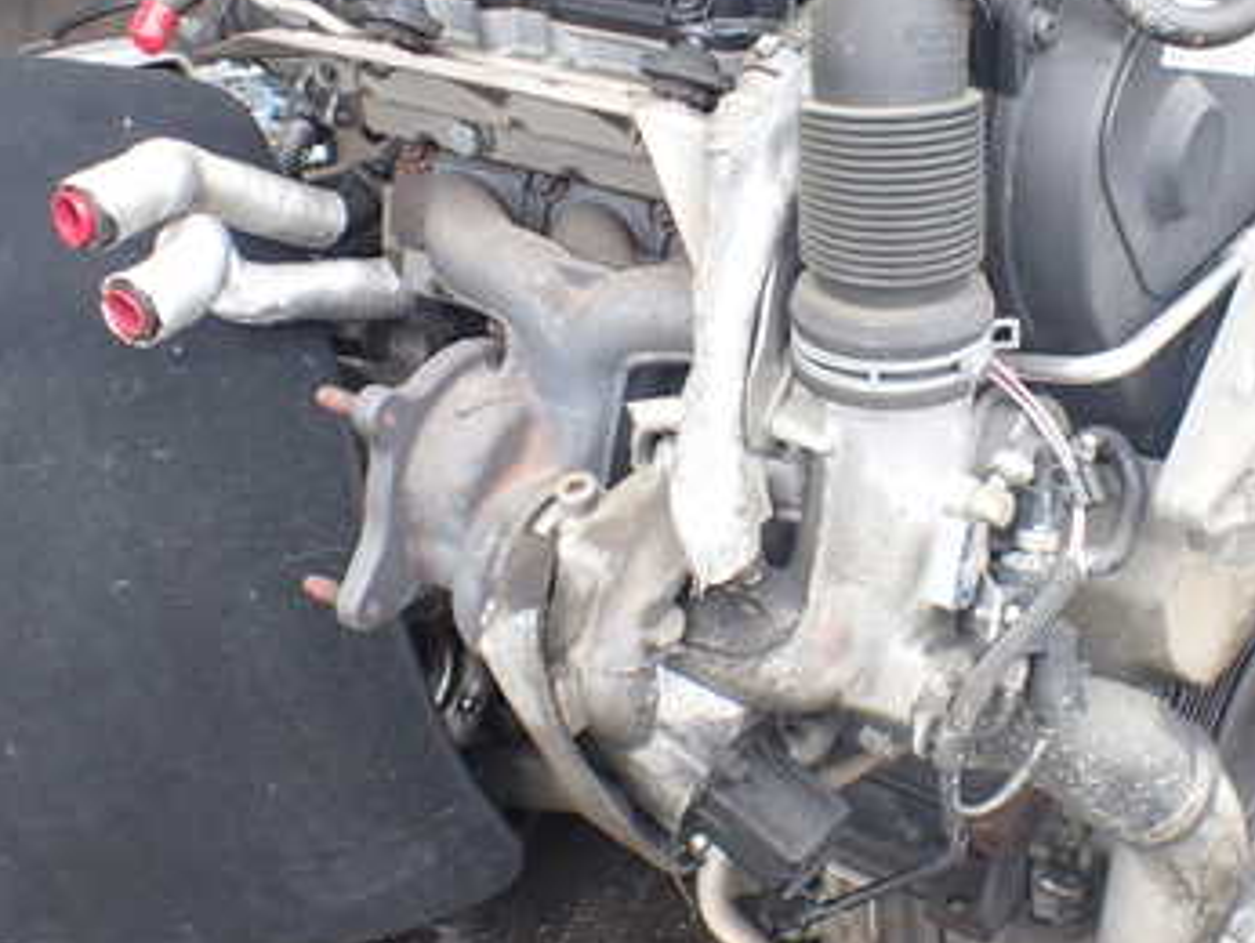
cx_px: 845
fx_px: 1887
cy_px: 381
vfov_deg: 28.0
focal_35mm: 52
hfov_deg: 36.4
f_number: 2.3
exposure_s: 1/160
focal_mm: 5.4
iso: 100
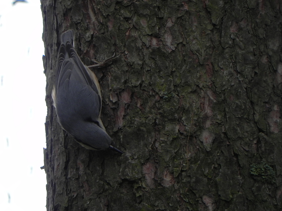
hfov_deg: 2.5
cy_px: 100
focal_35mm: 792
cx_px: 137
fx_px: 6449
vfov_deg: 1.9
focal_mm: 120
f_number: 5
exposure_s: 1/96.6
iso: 160
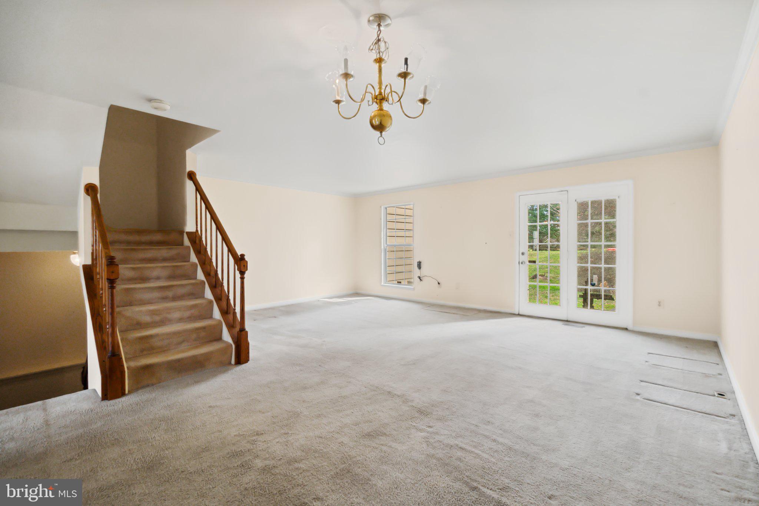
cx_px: 380
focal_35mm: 15
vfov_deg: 77.3
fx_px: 316
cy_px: 253
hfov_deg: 100.4
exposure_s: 1/60
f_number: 8
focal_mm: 10
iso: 800
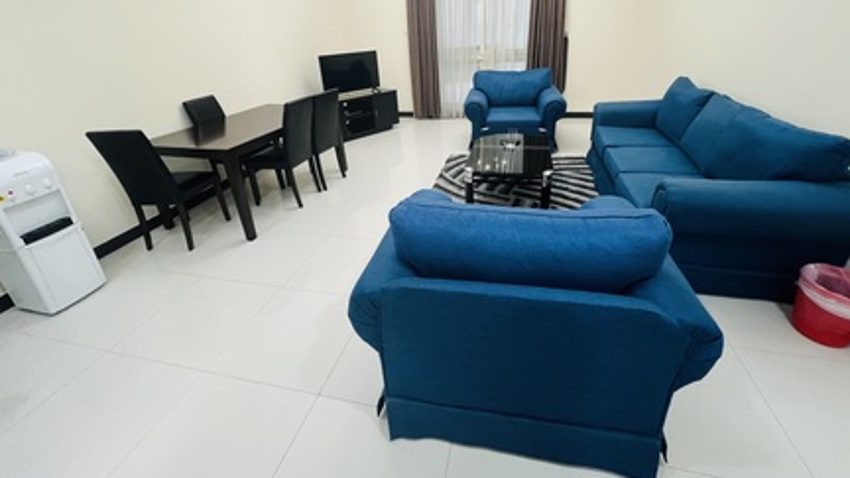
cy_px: 172
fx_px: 338
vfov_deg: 69.1
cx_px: 434
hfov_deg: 103.0
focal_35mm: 15
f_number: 1.8
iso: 400
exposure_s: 1/50
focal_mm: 1.57
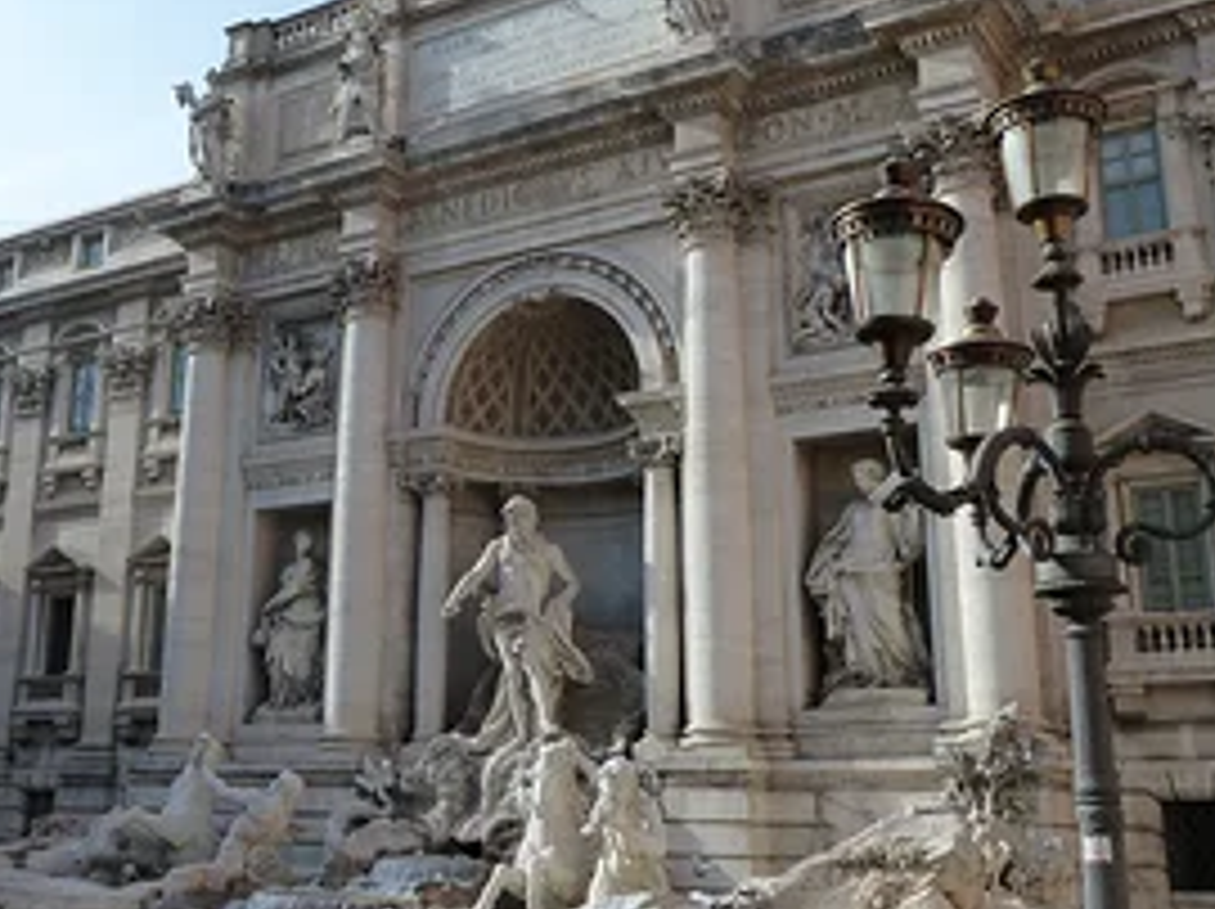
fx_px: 1508
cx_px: 423
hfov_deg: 43.4
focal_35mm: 43
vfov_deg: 33.5
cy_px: 410
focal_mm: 4.7
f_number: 4.5
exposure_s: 1/500
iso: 125
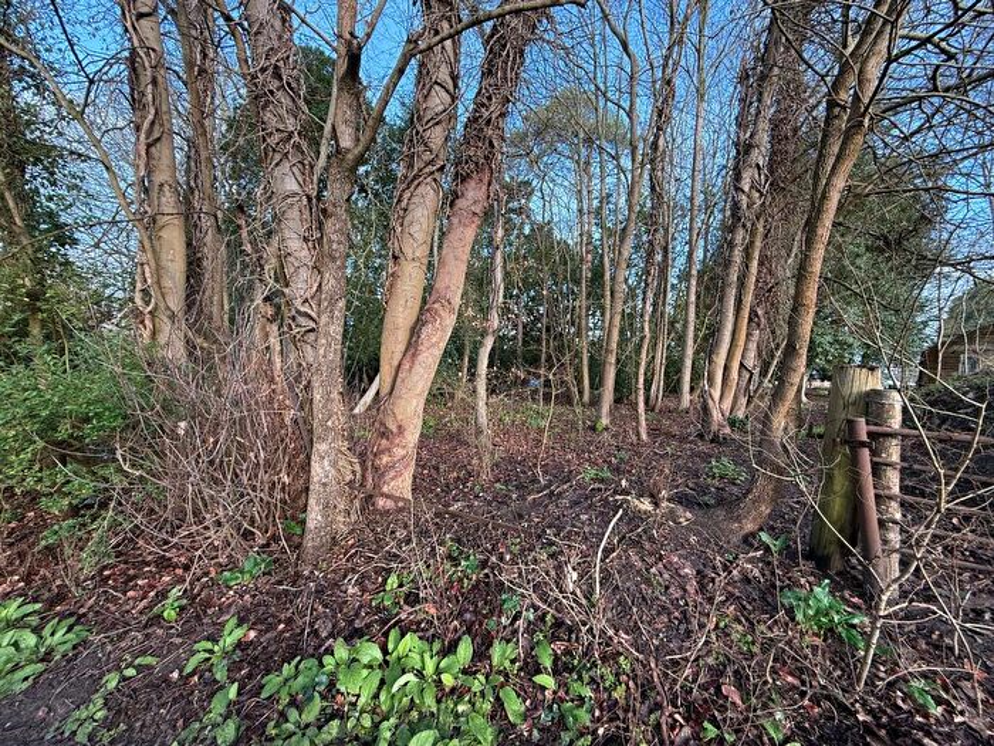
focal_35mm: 14
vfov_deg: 85.7
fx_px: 402
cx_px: 497
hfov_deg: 102.1
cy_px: 373
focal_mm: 2.22
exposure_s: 1/144
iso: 64
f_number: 2.2
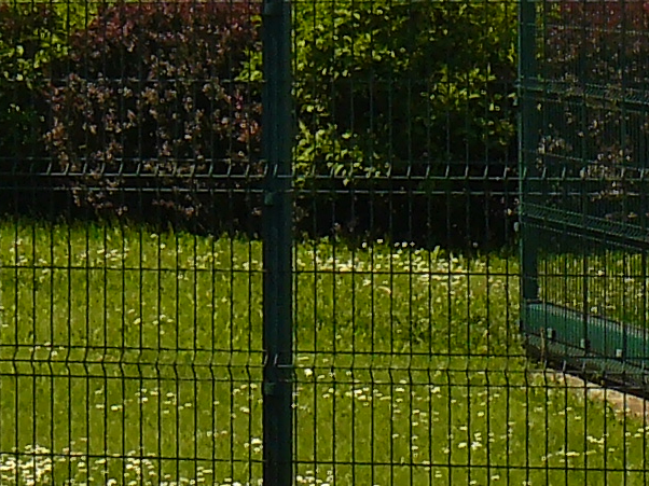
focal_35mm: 303
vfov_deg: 4.9
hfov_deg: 6.5
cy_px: -152
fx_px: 5679
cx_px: 385
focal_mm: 9.9
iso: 100
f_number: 7.1
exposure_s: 1/400
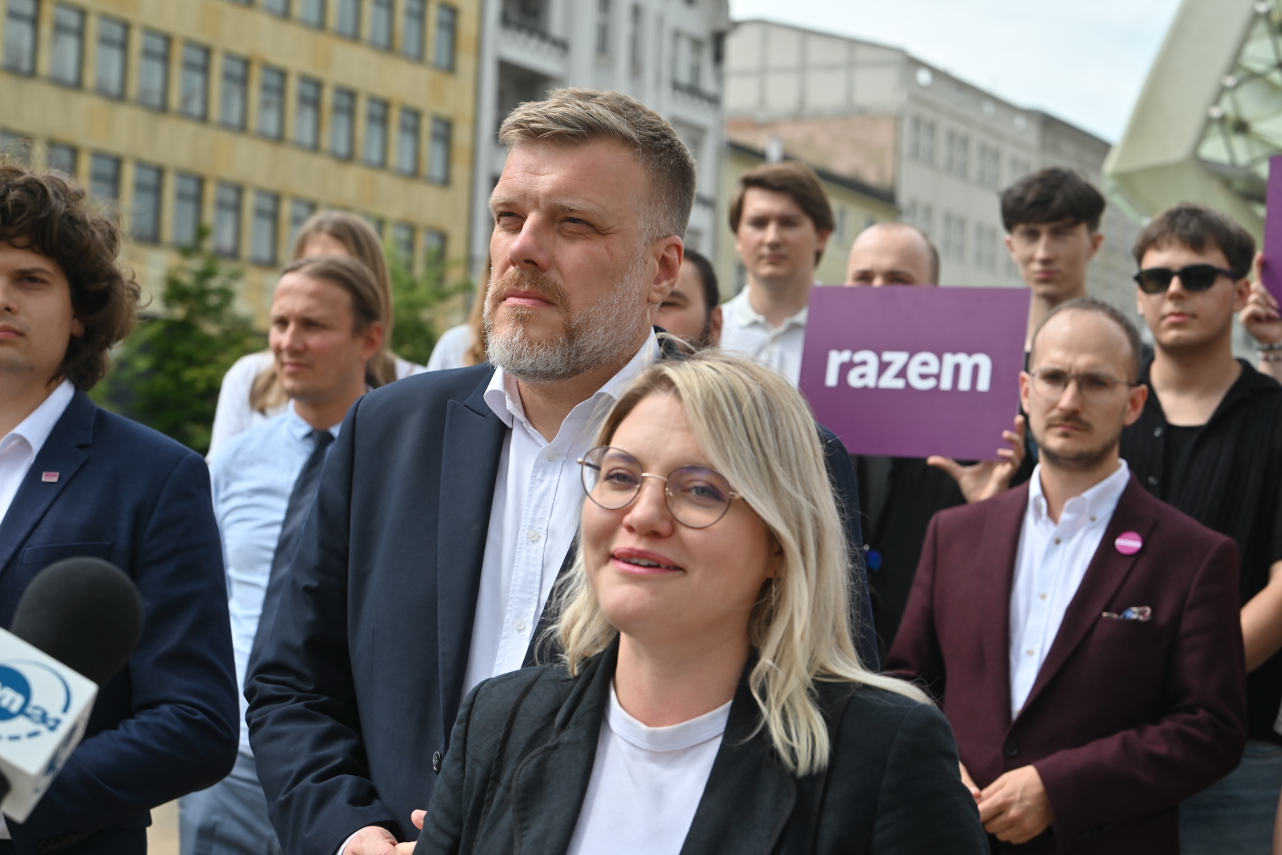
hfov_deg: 28.8
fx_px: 2493
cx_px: 641
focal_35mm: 70
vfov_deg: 19.5
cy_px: 428
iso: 100
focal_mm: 70
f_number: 6.3
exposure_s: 1/400
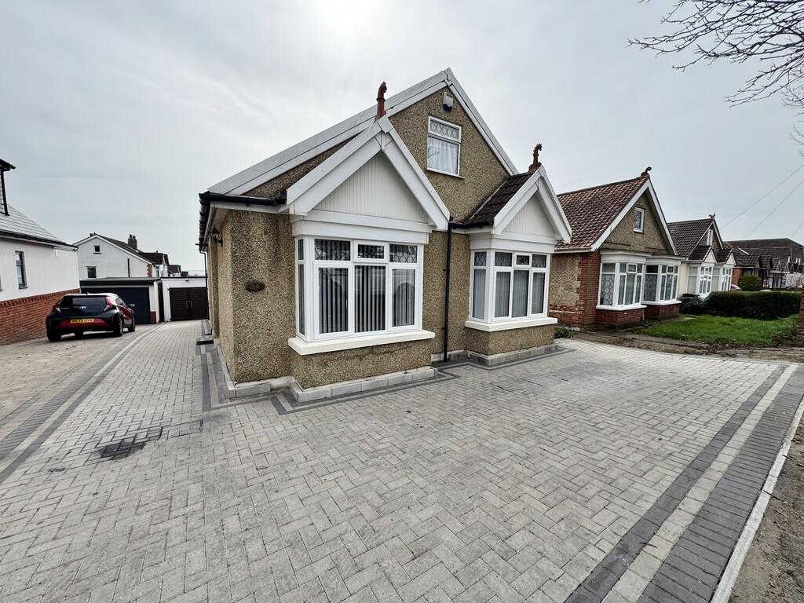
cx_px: 402
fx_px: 325
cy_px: 302
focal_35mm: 14
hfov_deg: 102.1
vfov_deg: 85.7
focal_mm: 2.22
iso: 50
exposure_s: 1/858
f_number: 2.2
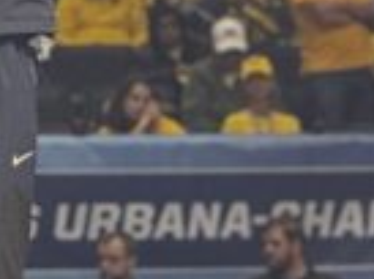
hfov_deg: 3.4
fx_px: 6218
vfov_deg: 2.6
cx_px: -46
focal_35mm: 577
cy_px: -194
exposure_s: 1/96
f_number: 2.8
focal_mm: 9
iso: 200
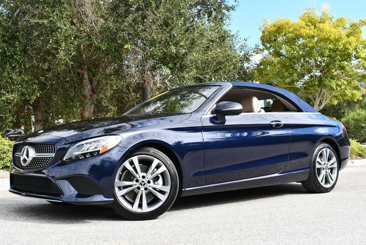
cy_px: 122
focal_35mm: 48
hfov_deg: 41.1
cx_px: 183
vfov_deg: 28.1
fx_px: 488
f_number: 7.1
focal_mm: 24
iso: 200
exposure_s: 1/250
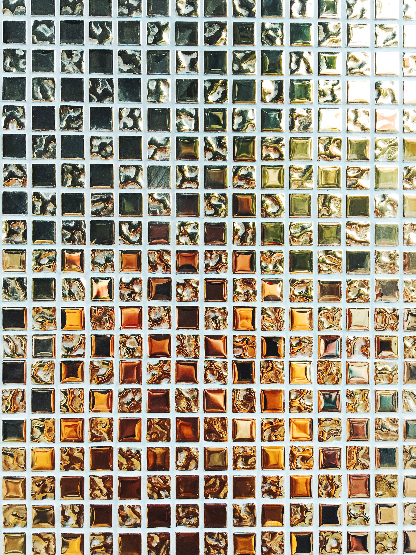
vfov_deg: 61.7
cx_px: 208
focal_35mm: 29
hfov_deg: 48.2
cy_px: 278
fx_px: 465
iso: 40
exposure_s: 1/35
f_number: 2.2
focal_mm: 4.15
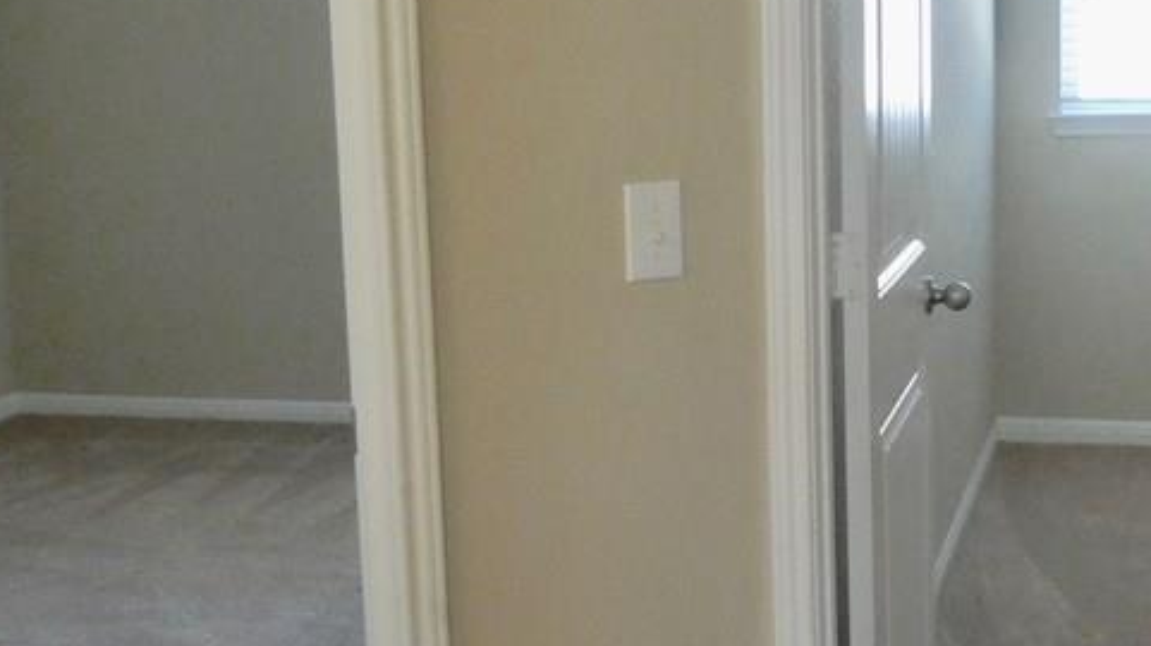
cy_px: 270
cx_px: 814
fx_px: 1769
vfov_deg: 20.7
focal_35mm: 58
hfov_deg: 35.5
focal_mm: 4.5
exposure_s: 1/30
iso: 360
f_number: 3.3
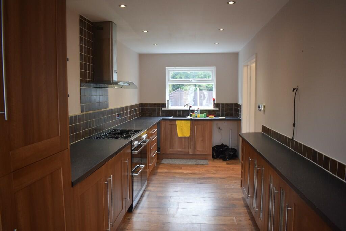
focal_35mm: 27
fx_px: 260
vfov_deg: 47.9
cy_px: 116
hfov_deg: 67.4
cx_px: 173
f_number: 4
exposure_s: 1/60
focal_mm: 18
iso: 500
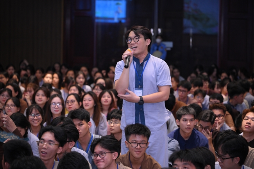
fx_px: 846
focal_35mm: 120
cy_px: 84
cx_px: 127
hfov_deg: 17.1
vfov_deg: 11.4
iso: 2500
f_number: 4
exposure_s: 1/160
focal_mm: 120
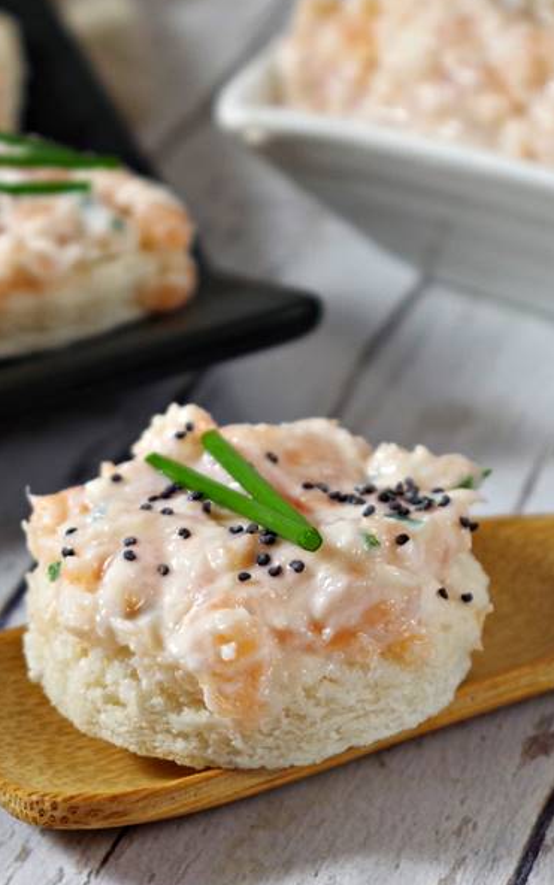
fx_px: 2141
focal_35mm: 89
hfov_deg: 14.7
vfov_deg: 23.4
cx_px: 250
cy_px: 419
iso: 200
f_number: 7.1
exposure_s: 1/80
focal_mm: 43
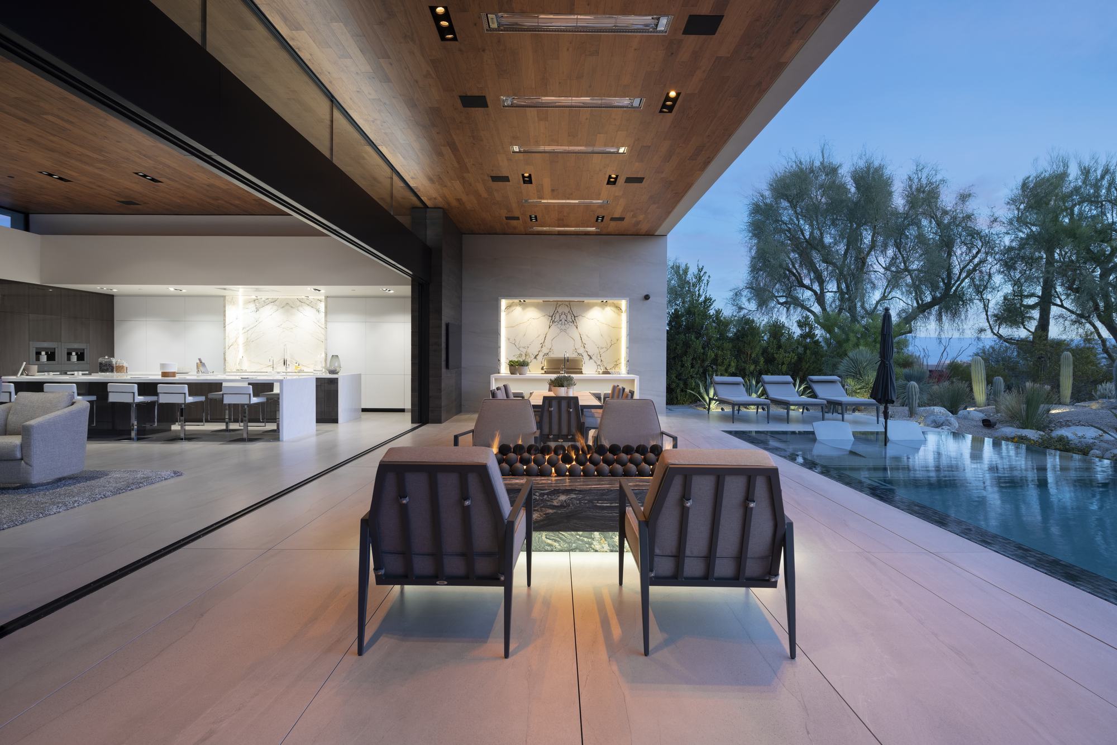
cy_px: 372
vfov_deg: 64.5
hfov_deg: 86.9
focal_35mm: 19
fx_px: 589
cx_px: 558
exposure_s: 1/4
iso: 125
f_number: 7.1
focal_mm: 19
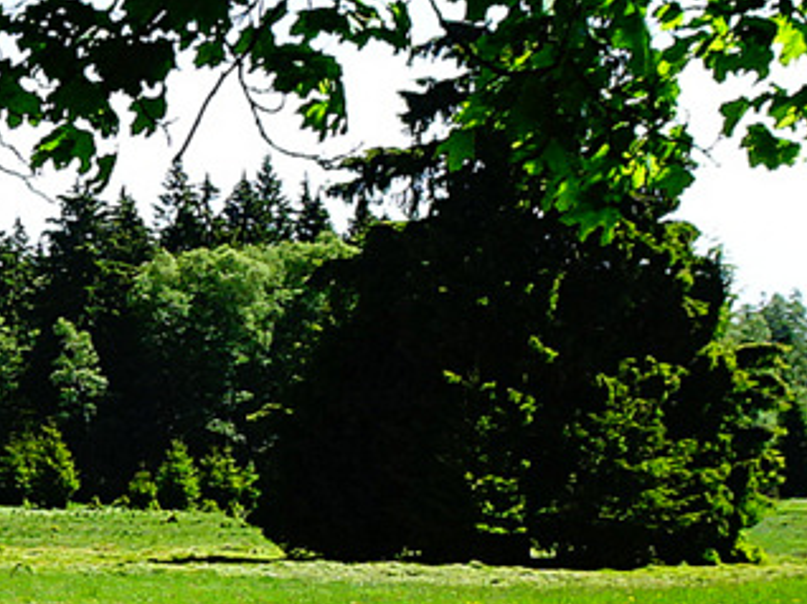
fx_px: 3401
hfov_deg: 12.9
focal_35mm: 146
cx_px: -371
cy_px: 322
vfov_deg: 10.1
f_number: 3.5
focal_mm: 4.92
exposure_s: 1/400
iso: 80
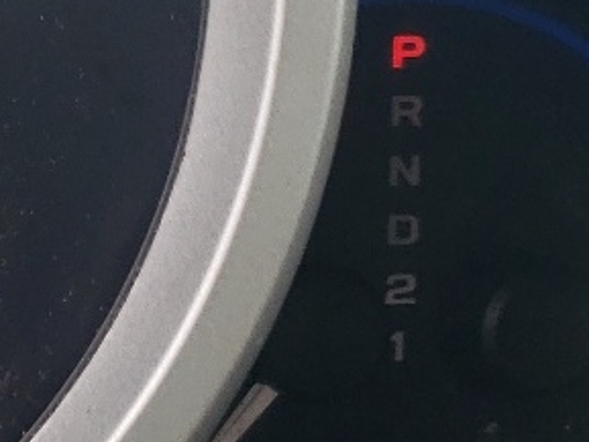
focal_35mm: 144
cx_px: -648
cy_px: 436
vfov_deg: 10.2
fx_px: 2451
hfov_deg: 12.0
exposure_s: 1/294
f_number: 1.5
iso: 50
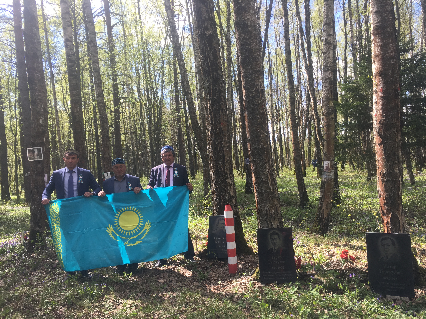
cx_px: 213
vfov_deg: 48.2
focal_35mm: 29
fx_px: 357
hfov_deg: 61.7
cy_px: 160
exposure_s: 1/348
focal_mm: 4.15
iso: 25
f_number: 2.2
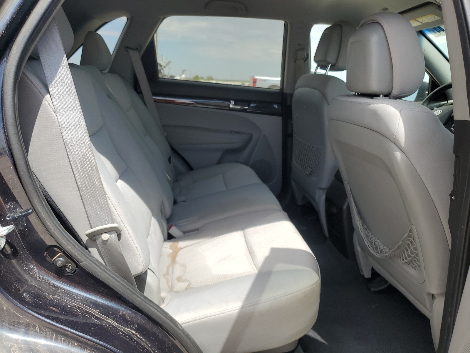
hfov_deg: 67.3
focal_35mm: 26
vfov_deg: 53.1
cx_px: 235
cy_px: 176
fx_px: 353
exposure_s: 1/1250
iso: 50
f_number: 1.5
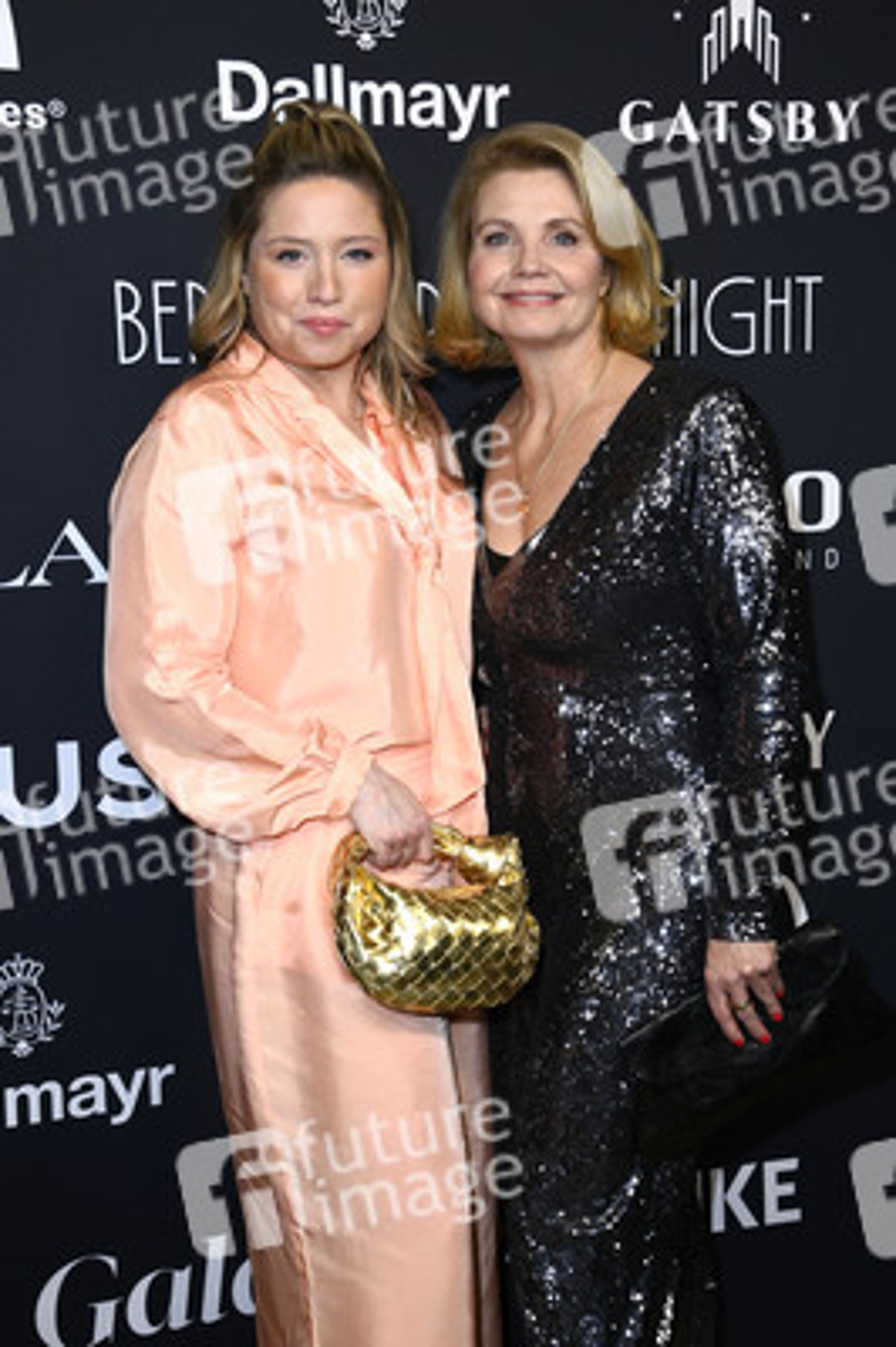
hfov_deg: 25.9
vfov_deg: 38.2
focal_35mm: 52
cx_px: 448
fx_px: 1945
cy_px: 674
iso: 500
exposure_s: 1/250
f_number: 5.6
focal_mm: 52
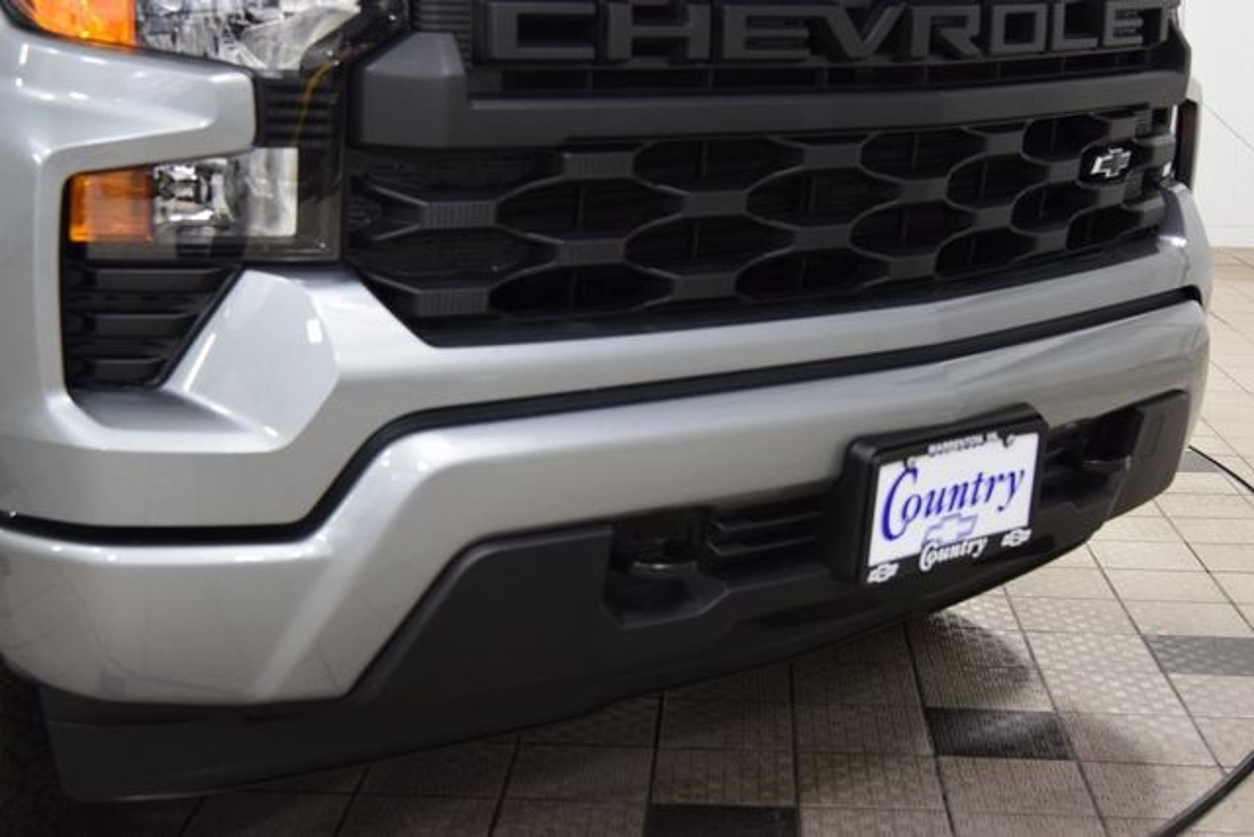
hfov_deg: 33.4
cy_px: 418
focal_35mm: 60
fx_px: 2090
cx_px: 627
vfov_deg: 22.6
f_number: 5
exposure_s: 1/60
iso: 1600
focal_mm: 40
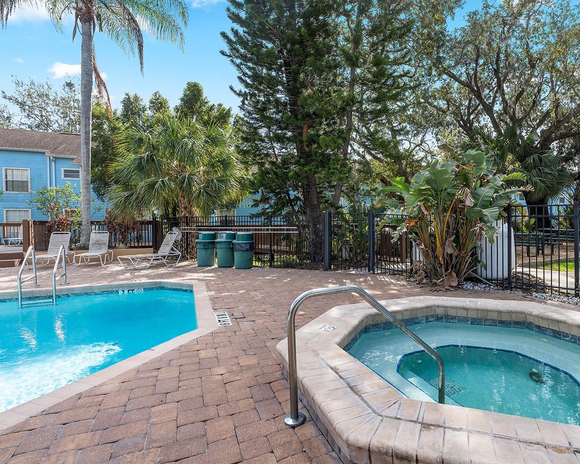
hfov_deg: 82.5
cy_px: 221
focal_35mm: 19
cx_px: 342
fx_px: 326
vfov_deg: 70.8
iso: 250
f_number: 9
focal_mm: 16
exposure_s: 1/200
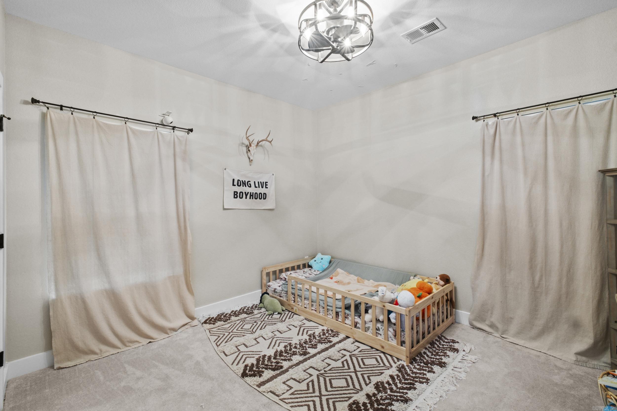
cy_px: 206
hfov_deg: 100.4
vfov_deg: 77.3
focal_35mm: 15
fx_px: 257
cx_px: 308
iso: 800
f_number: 8
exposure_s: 1.3
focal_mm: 10
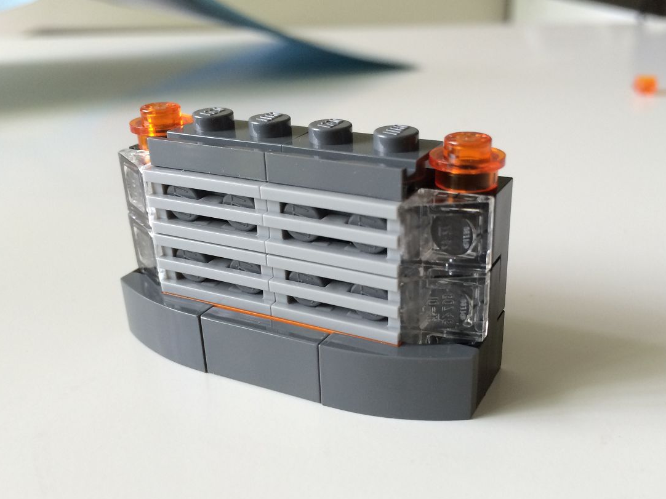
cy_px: 272
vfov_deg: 40.6
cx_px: 366
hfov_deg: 52.5
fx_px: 673
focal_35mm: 35
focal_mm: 4.15
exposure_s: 1/30
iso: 80
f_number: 2.2
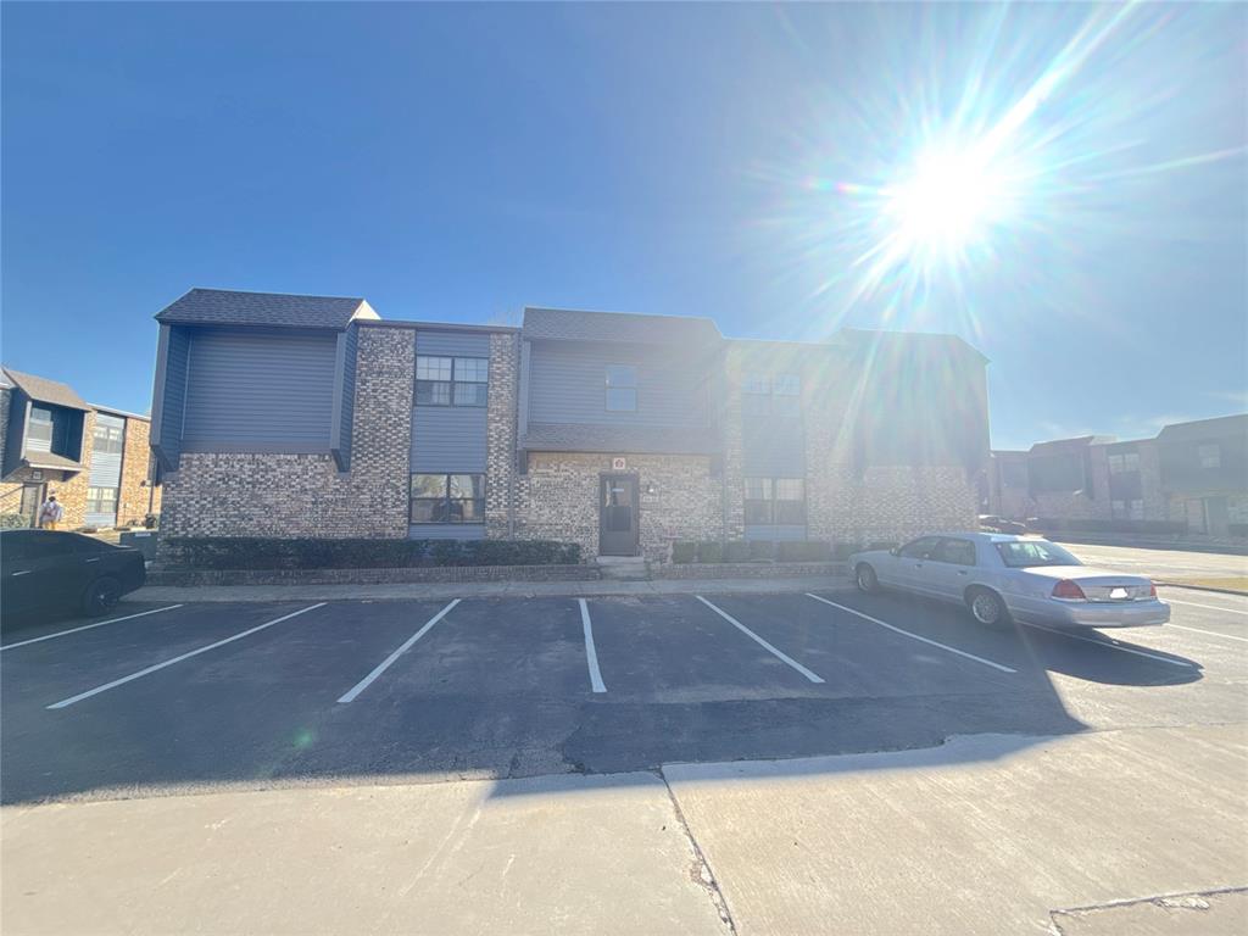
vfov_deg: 85.7
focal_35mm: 14
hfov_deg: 102.1
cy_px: 468
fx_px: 505
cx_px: 624
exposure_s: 1/1497
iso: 64
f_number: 2.2
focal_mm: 2.22
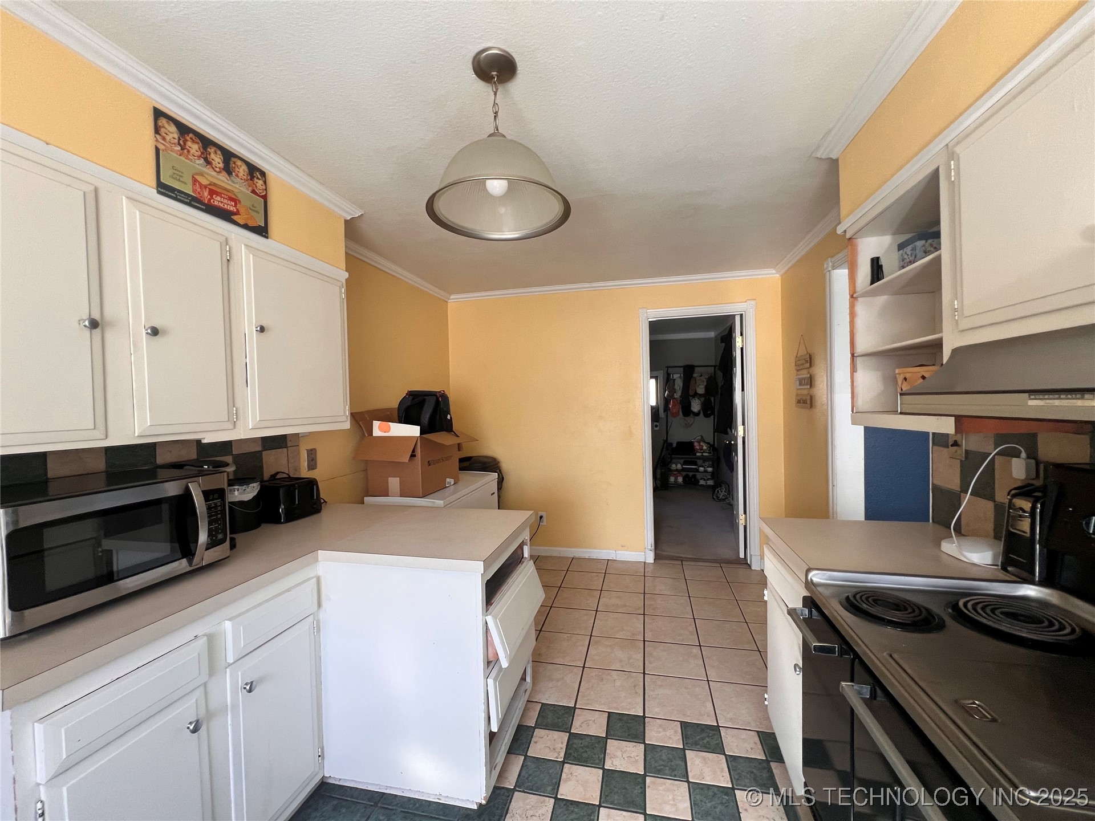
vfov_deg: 89.9
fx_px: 411
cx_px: 548
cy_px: 410
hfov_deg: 106.2
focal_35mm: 13
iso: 160
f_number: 1.8
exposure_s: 1/99
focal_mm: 1.57
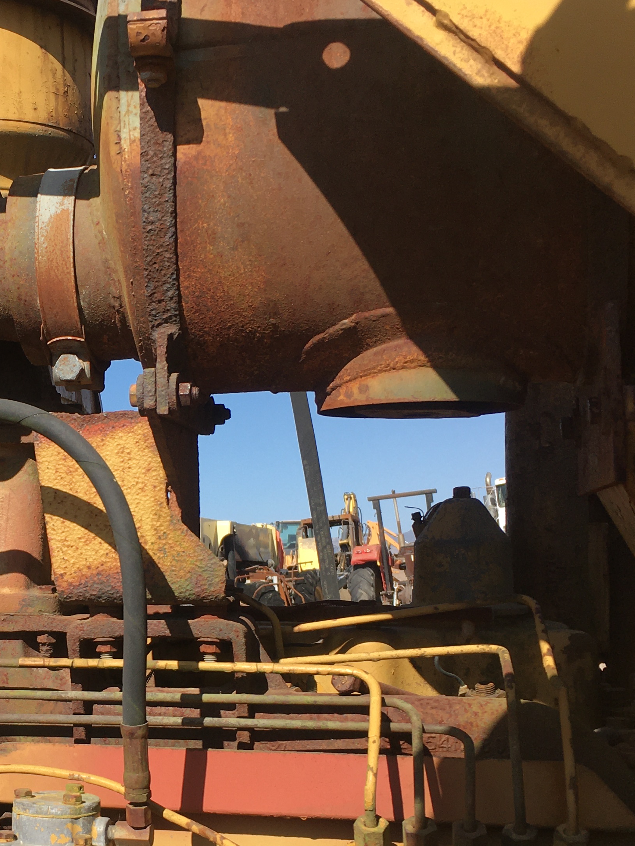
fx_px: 1321
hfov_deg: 26.1
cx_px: 56
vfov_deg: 35.3
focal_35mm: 54
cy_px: 546
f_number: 2.2
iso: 25
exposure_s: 1/1202
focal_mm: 4.15
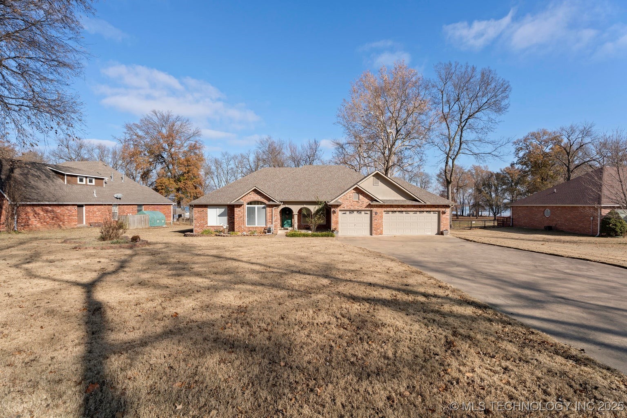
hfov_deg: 96.7
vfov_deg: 73.7
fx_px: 279
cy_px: 209
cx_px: 314
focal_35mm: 16
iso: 250
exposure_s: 1/320
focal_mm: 16
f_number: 8
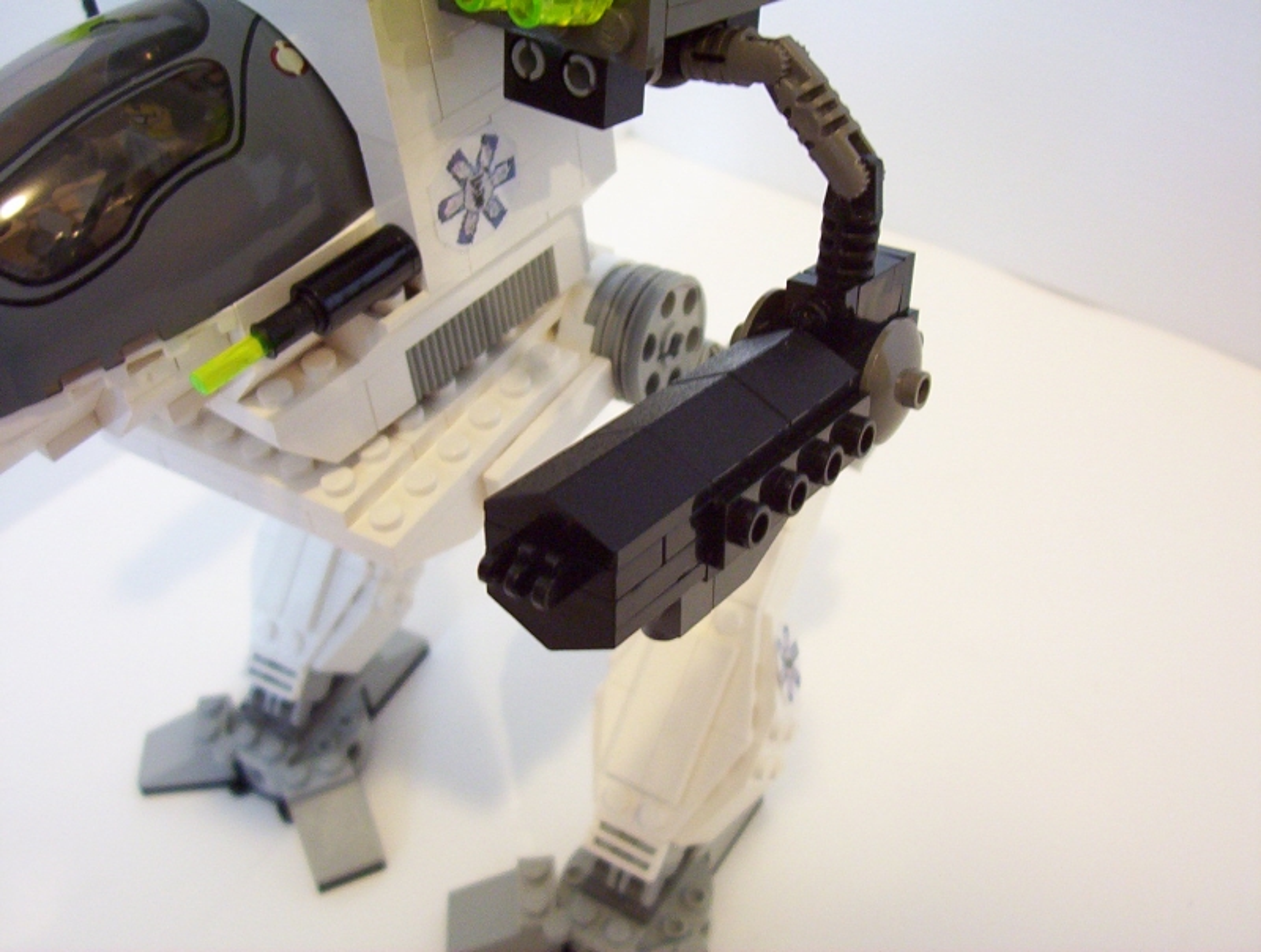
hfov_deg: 43.8
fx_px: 1570
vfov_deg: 33.7
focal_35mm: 43
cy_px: 476
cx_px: 630
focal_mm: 5.77
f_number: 2.73
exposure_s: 1/8.39
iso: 200
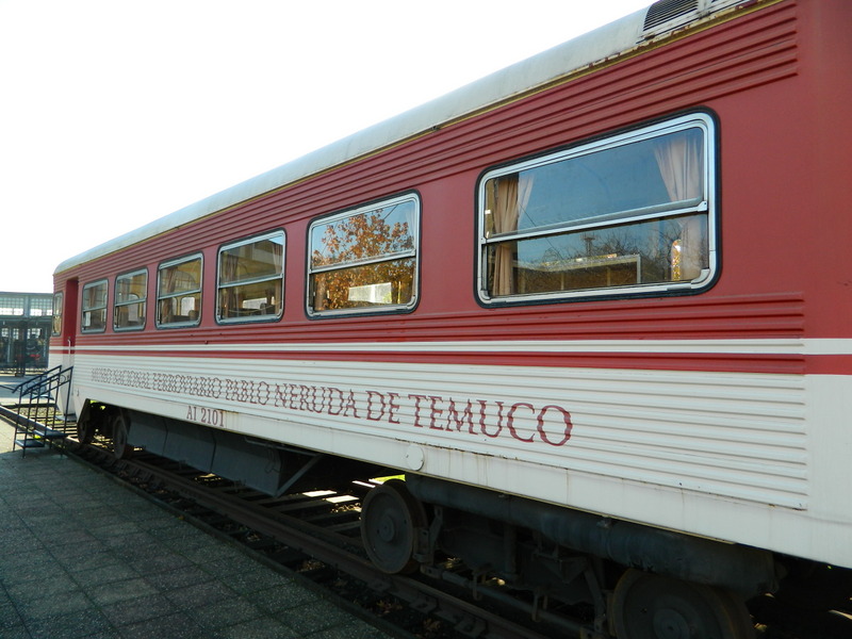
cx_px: 426
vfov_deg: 54.9
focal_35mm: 25
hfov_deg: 69.4
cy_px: 320
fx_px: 615
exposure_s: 1/200
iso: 80
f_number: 3.1
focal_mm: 4.5
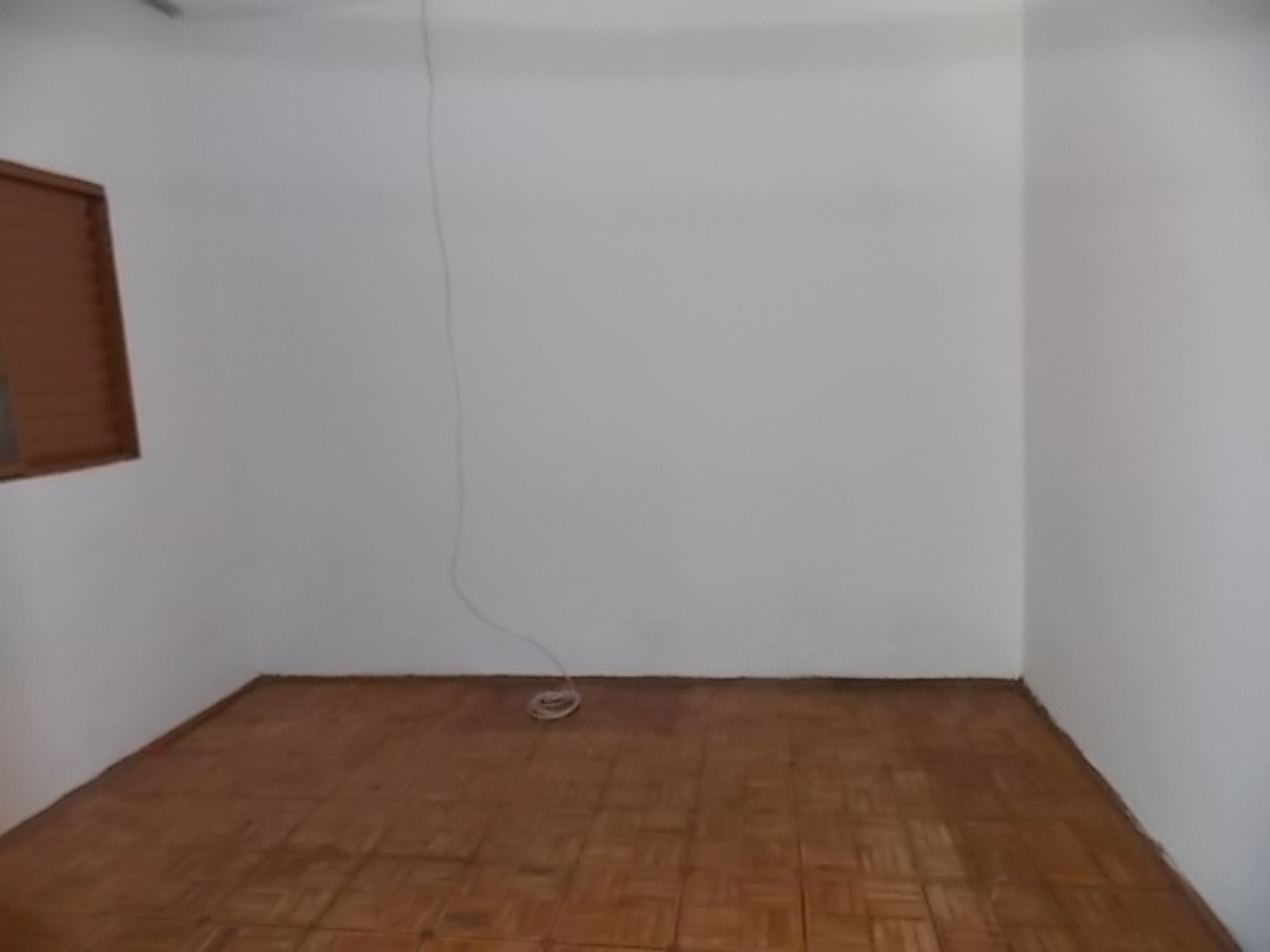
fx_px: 844
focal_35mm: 23
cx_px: 635
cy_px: 476
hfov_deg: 73.9
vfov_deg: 58.9
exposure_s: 1/30
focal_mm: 4
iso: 200
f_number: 3.1
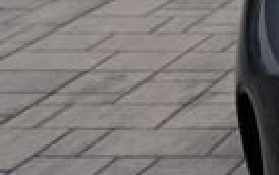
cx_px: 831
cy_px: -122
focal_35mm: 190
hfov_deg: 9.0
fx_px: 1446
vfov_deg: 6.8
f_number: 6.3
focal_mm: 25
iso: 100
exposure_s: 1/160
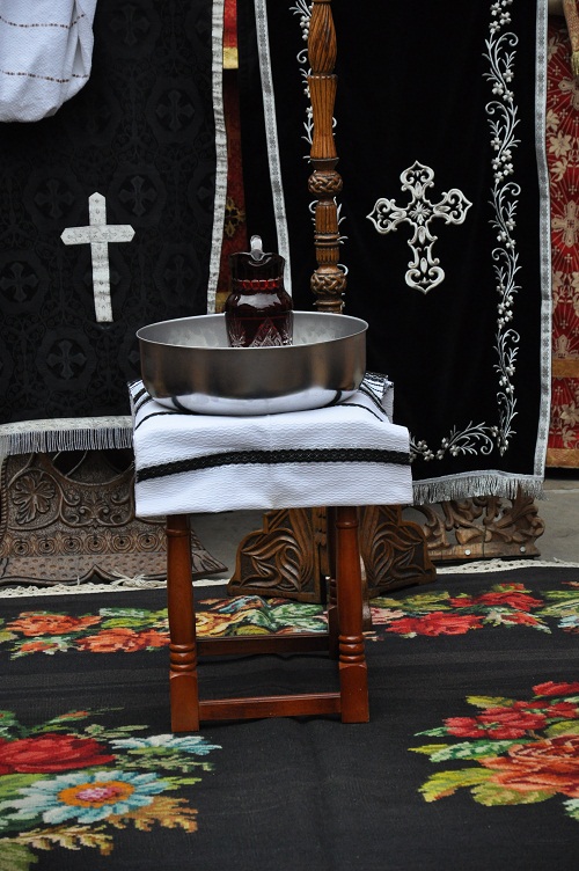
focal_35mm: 158
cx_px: 290
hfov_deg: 8.7
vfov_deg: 13.1
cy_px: 436
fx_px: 3806
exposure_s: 1/3200
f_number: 8
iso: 1250
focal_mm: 105
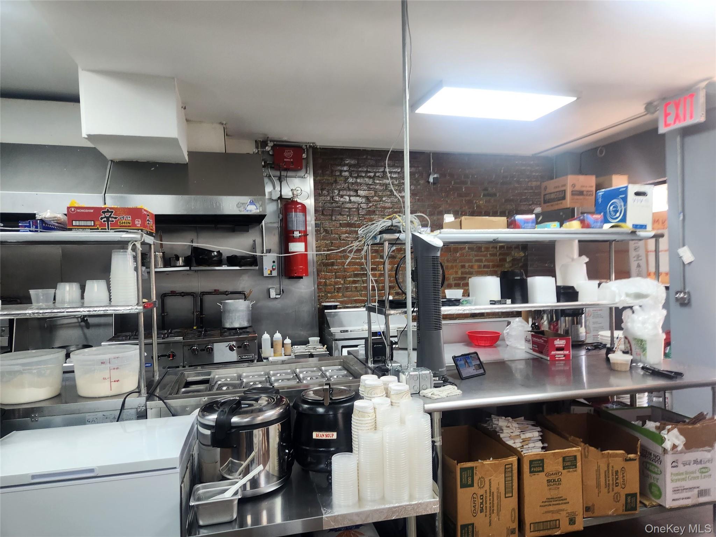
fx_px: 476
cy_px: 268
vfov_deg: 58.9
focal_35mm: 23
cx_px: 358
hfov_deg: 73.9
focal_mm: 5.4
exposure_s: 1/120
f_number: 1.8
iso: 200
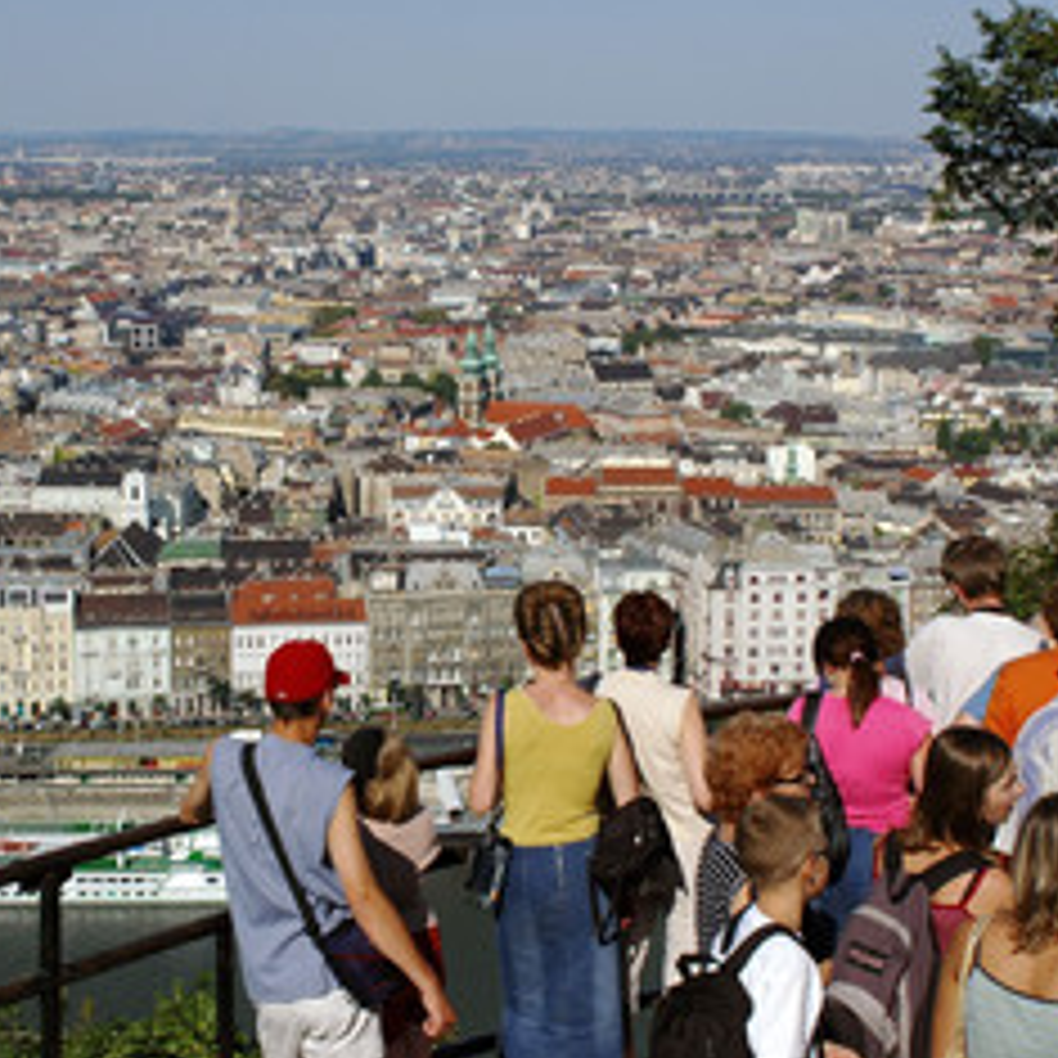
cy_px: 500
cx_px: 380
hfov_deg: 26.8
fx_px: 2213
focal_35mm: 64
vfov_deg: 26.9
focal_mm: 28
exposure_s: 1/400
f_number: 10
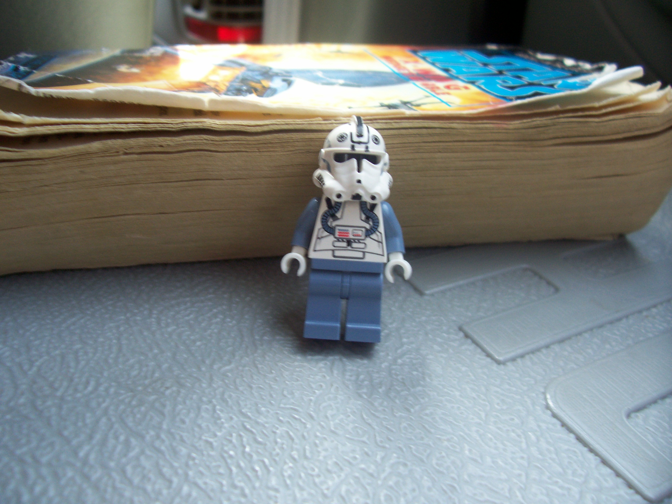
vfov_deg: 41.8
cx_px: 336
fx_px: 660
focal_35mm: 34
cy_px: 252
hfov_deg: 54.0
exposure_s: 1/48.5
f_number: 2.7
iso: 80
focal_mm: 5.6
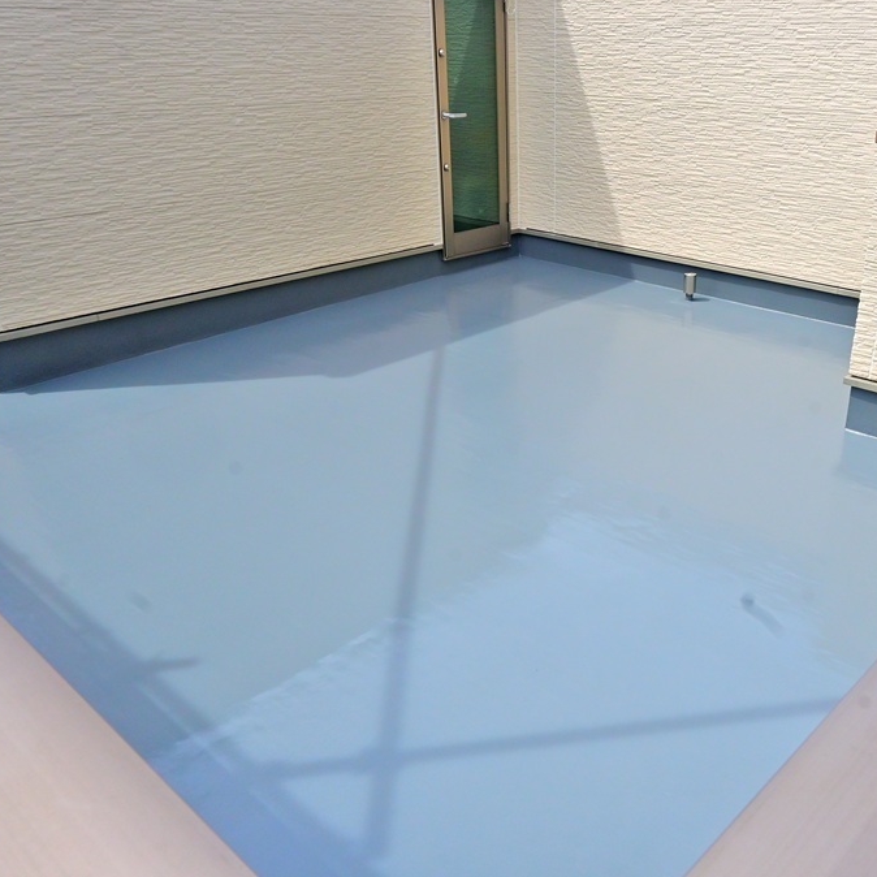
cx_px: 569
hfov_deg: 51.8
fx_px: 889
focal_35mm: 31
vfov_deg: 52.5
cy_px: 435
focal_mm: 16
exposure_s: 1/500
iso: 320
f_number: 11
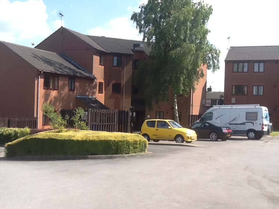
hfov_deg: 42.9
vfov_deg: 32.9
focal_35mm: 44
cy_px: 104
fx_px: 355
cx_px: 140
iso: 40
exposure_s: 1/685
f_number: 2.4
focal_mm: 2.03
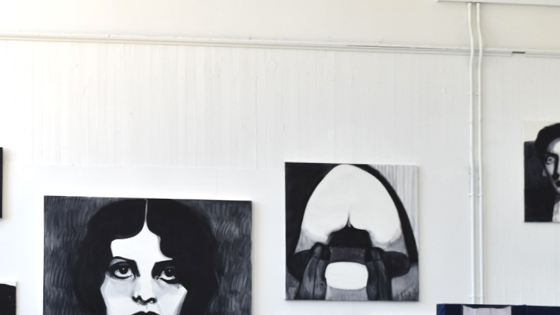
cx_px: 168
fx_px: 1574
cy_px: 283
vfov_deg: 11.4
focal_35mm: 106
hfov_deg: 20.1
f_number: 6.3
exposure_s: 1/160
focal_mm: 35
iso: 500
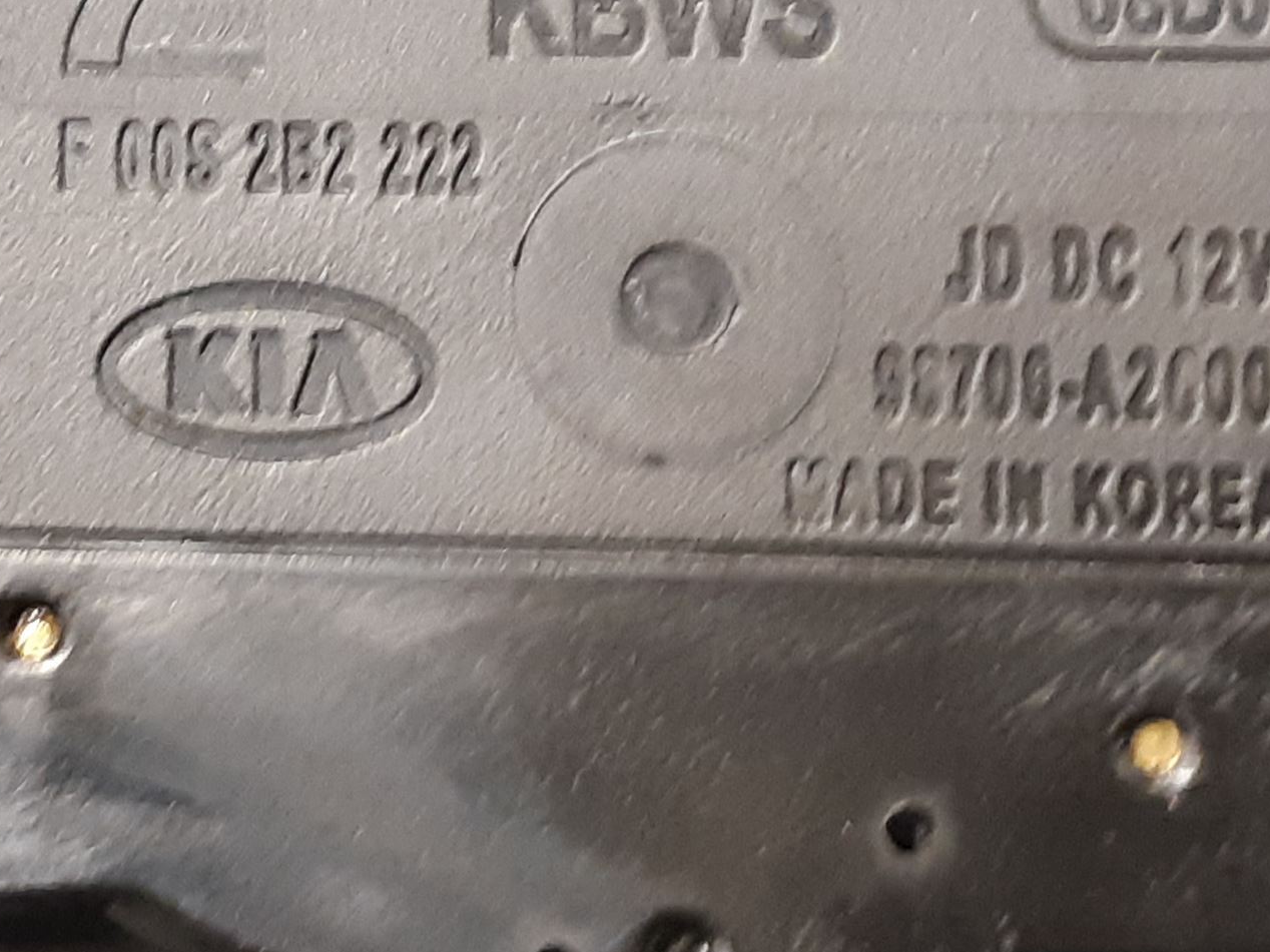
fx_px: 1541
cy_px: 430
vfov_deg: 34.3
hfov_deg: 44.8
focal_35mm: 42
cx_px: 642
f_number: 1.7
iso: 320
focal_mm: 3.93
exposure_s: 1/25
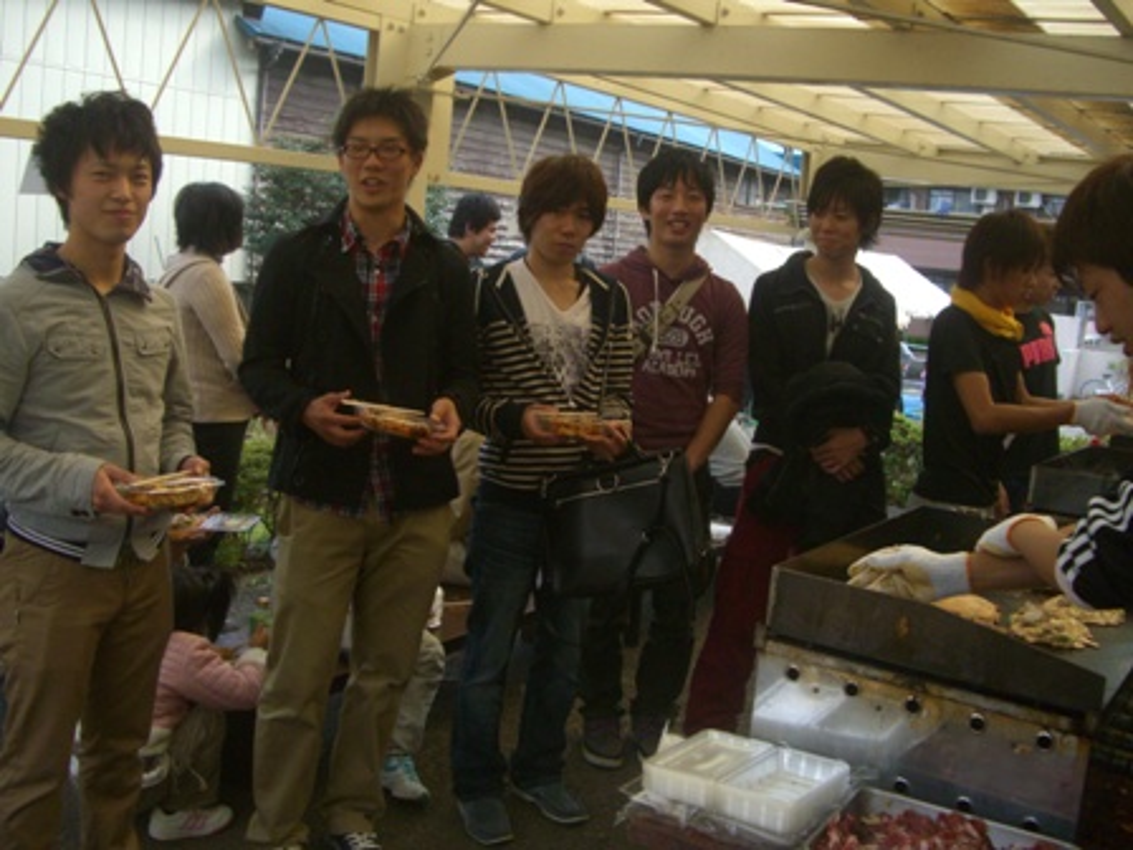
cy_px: 425
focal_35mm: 38
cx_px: 566
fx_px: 1244
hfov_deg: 49.0
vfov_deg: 37.7
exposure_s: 1/640
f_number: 2.8
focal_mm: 7.9
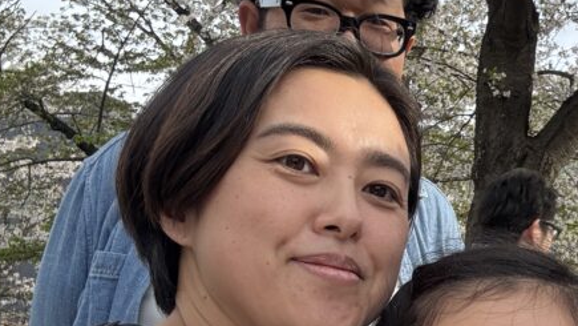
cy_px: 307
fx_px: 905
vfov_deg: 19.9
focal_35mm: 59
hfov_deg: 33.6
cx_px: 517
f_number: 1.9
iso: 25
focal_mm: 2.69
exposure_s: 1/228
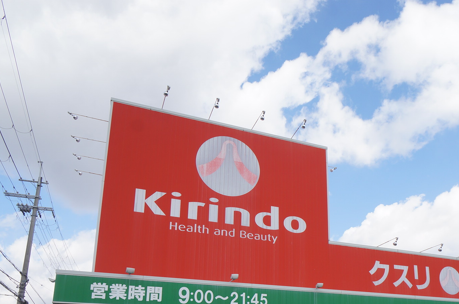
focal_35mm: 43
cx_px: 317
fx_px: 547
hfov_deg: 44.6
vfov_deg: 29.8
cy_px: 270
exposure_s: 1/100
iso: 100
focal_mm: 16
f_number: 9
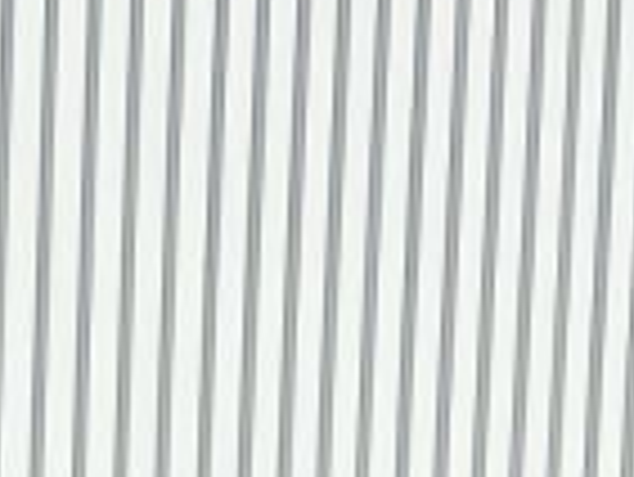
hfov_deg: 14.5
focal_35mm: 118
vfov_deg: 11.2
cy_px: 1008
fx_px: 2163
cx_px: -540
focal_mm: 5.7
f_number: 1.5
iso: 50
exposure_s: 1/8696
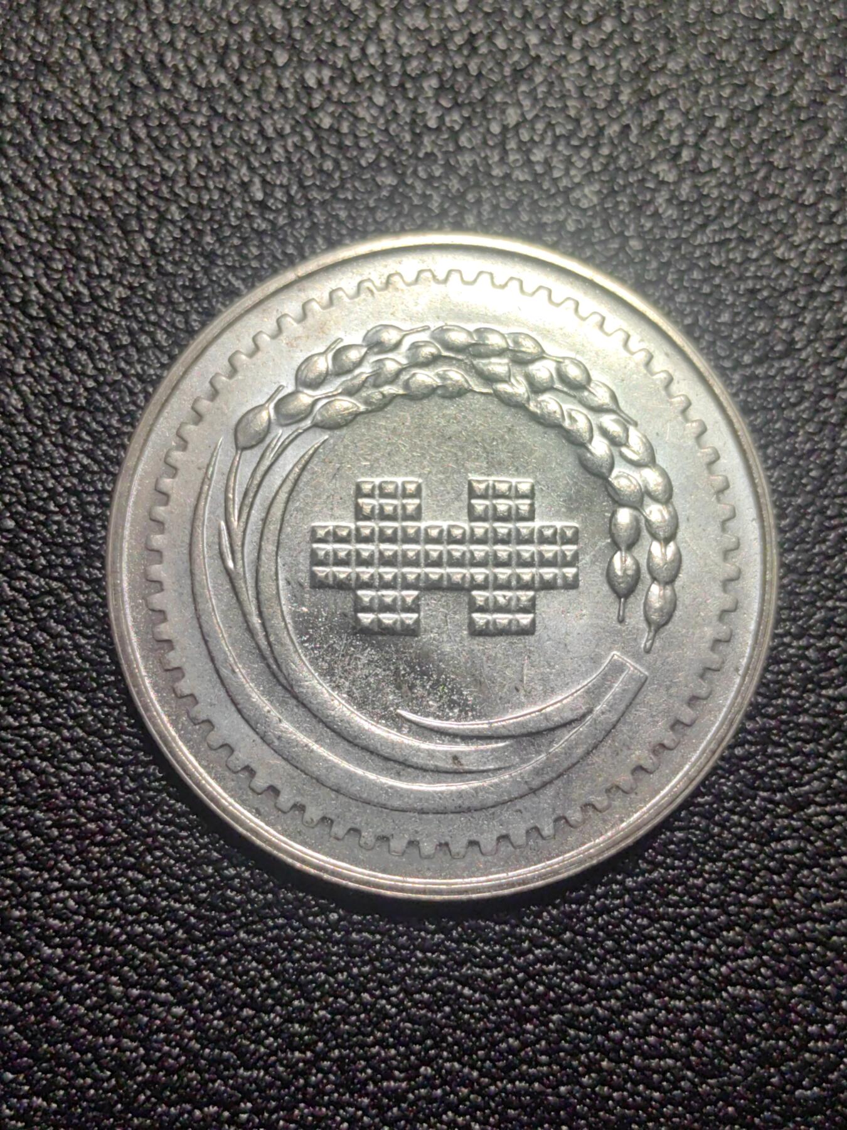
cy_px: 565
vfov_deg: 37.5
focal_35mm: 51
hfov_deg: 28.6
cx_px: 424
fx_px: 1664
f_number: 2
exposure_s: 1/332
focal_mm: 5.75
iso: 50
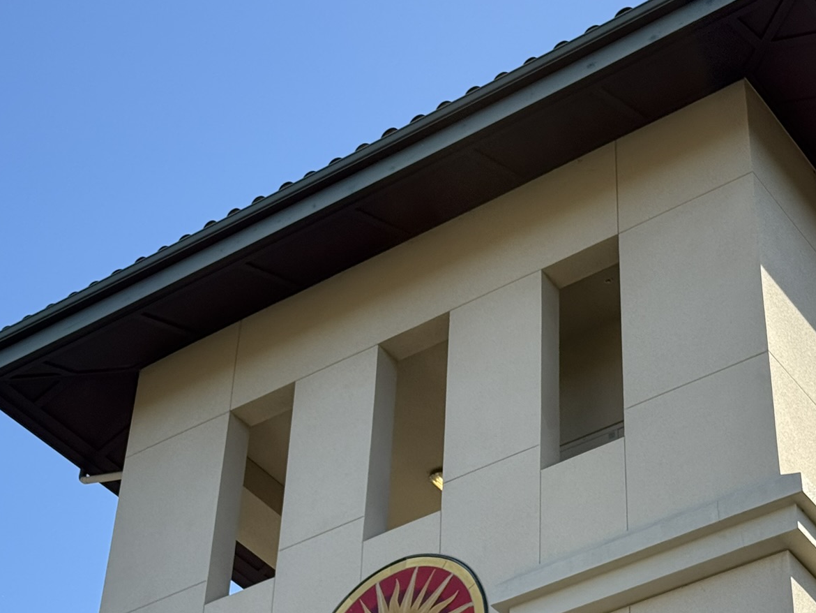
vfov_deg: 17.5
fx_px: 1981
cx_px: 481
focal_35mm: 84
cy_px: 440
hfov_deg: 23.3
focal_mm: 6.76
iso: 64
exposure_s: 1/2762
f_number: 1.78
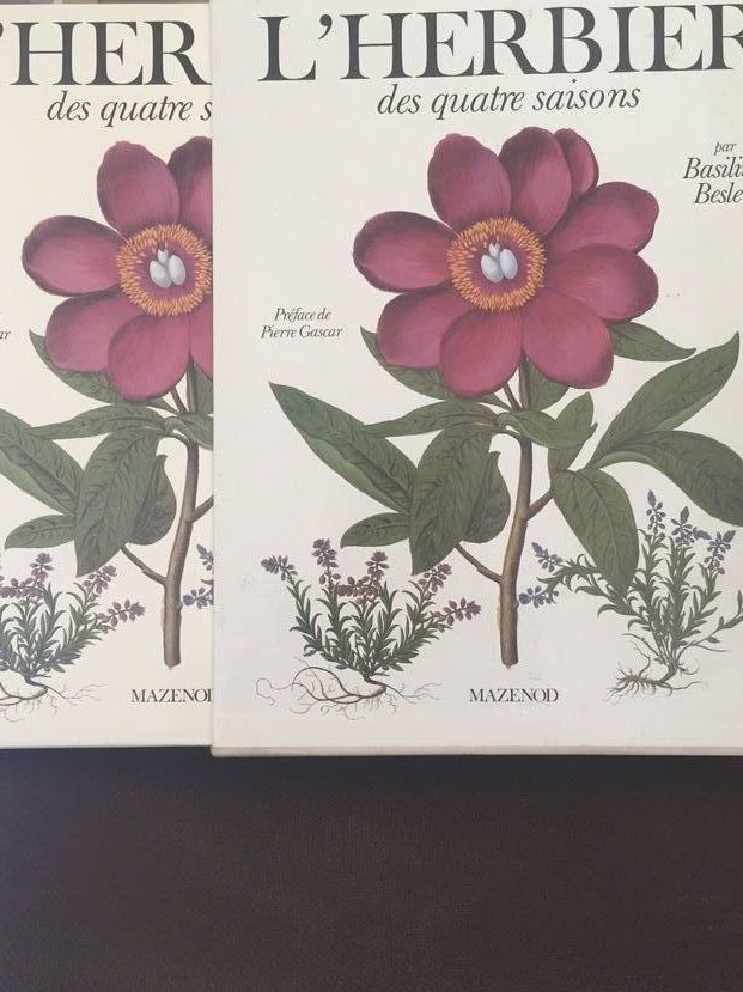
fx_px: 1002
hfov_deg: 40.7
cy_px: 522
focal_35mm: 35
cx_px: 366
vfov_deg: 52.6
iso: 64
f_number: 2.2
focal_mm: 4.15
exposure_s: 1/33
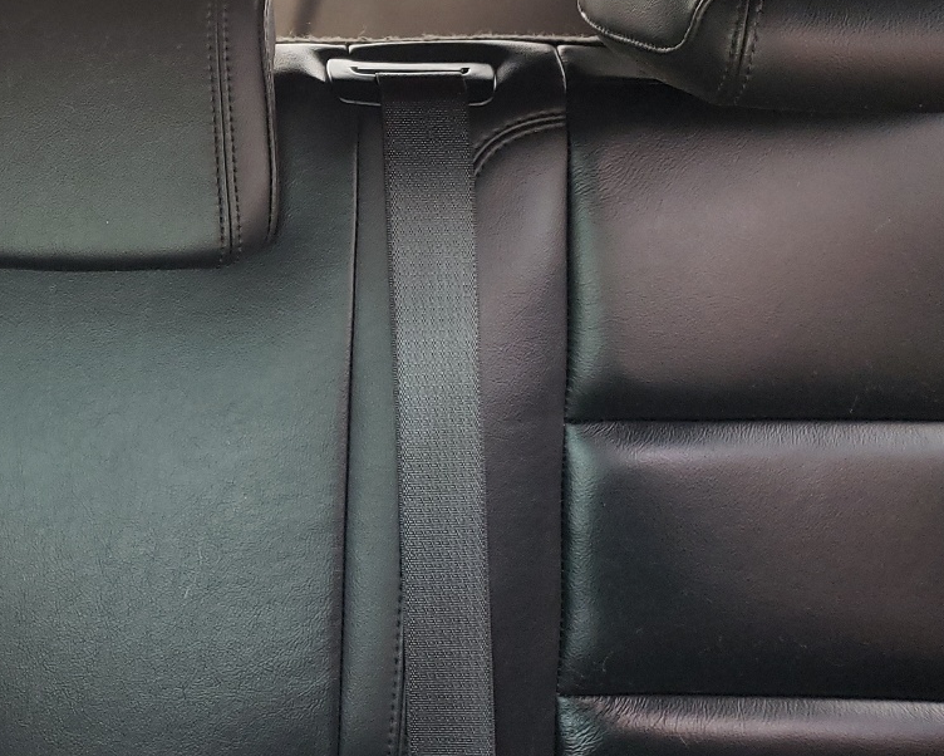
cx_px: 163
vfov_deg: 27.5
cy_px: 132
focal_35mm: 54
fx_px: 1509
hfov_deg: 33.5
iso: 134
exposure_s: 1/60.2
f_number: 1.5
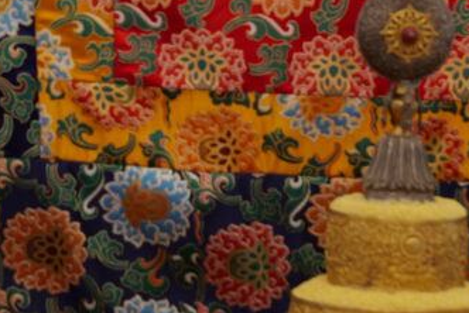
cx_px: -107
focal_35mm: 262
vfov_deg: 5.2
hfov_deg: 7.8
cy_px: -164
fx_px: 3416
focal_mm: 85
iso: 3200
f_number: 4
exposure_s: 1/160
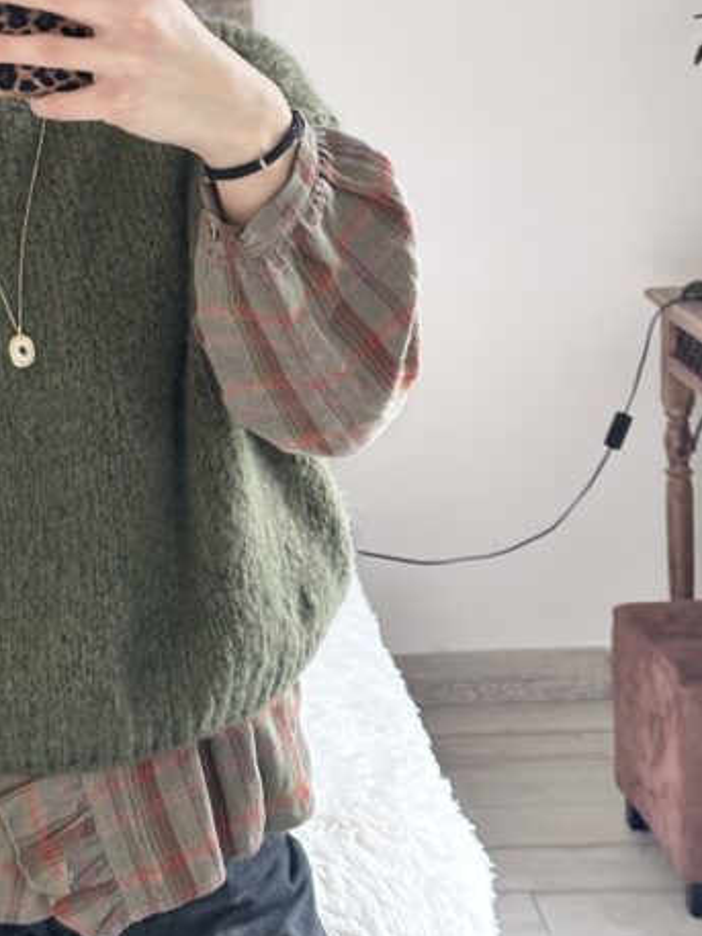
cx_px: 121
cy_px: 258
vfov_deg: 23.1
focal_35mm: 84
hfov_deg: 17.4
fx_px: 2270
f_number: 1.78
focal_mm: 6.86
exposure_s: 1/25
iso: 400
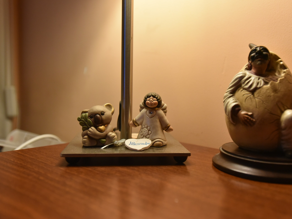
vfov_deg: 42.9
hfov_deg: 55.3
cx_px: 159
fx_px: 278
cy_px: 110
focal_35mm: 33
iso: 2500
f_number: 3.5
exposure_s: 1/50
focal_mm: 30
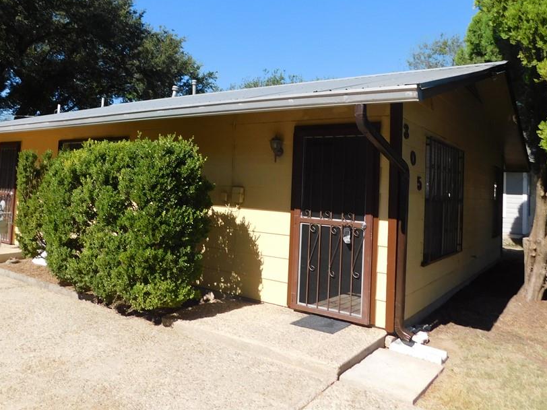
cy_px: 152
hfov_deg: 61.6
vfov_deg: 47.8
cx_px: 259
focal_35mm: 29
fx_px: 458
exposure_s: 1/400
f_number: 6
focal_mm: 4
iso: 125
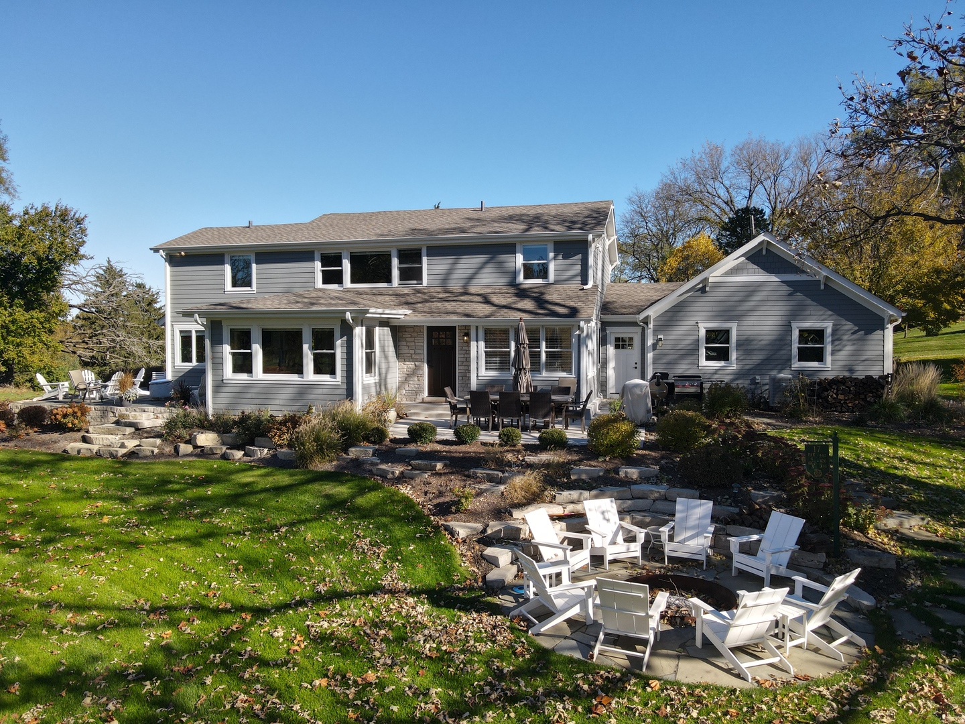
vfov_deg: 56.8
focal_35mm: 24
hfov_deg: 71.6
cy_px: 362
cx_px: 482
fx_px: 669
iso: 100
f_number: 2.8
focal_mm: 4.5
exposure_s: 1/500
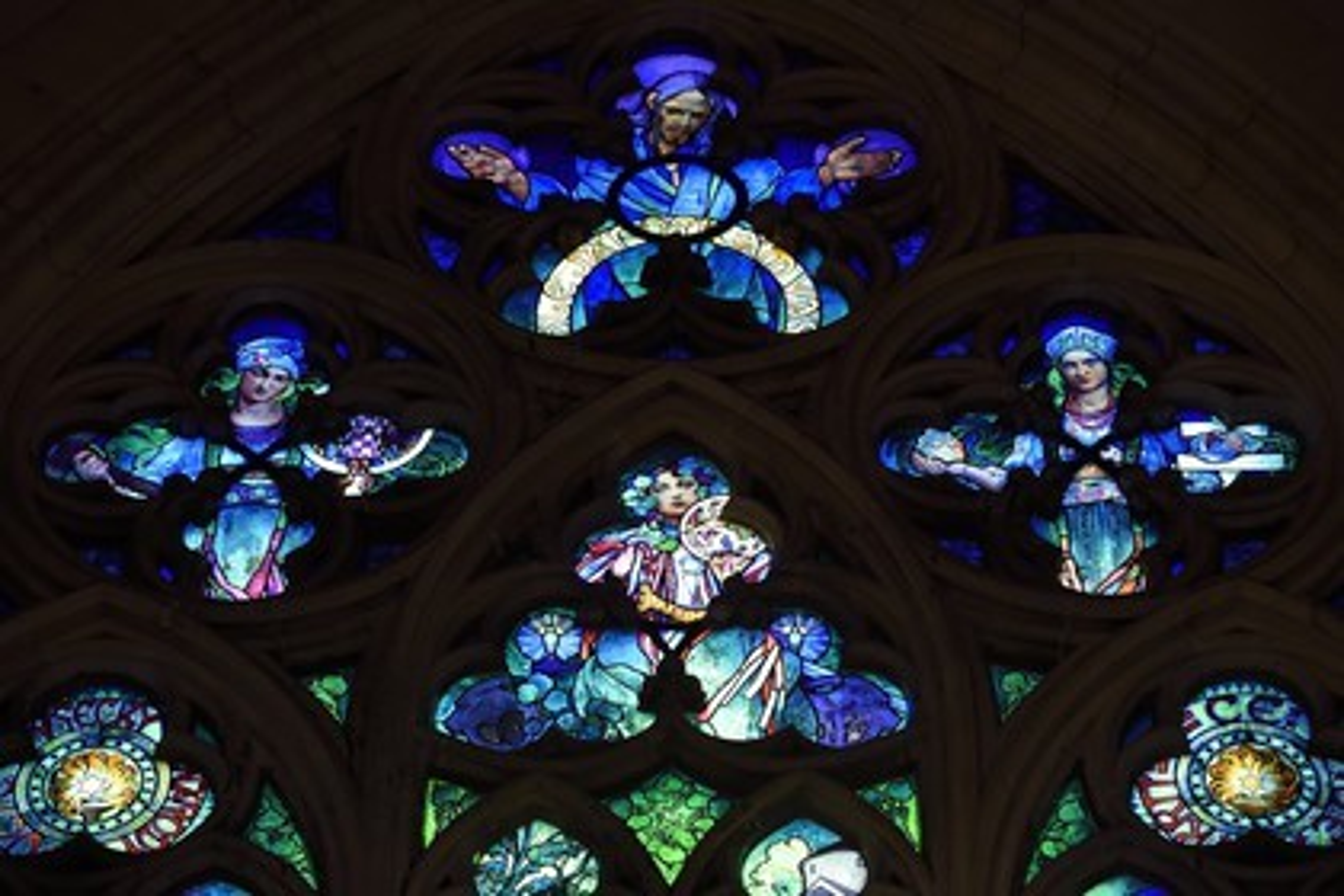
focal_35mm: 122
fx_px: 4554
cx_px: 672
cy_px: 448
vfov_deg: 11.2
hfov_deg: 16.8
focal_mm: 122
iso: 1600
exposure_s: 1/100
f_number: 4
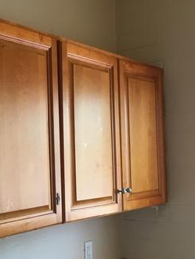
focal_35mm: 56
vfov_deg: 34.3
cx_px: 27
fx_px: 420
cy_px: 144
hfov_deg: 25.5
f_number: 2.2
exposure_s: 1/30
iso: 32
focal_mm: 4.15
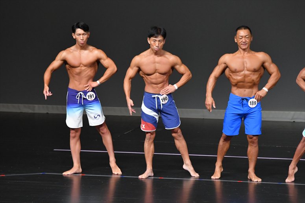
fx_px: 2667
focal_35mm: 315
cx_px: 152
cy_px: 102
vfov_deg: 4.4
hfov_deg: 6.5
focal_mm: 210
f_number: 5.6
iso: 4000
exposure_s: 1/400
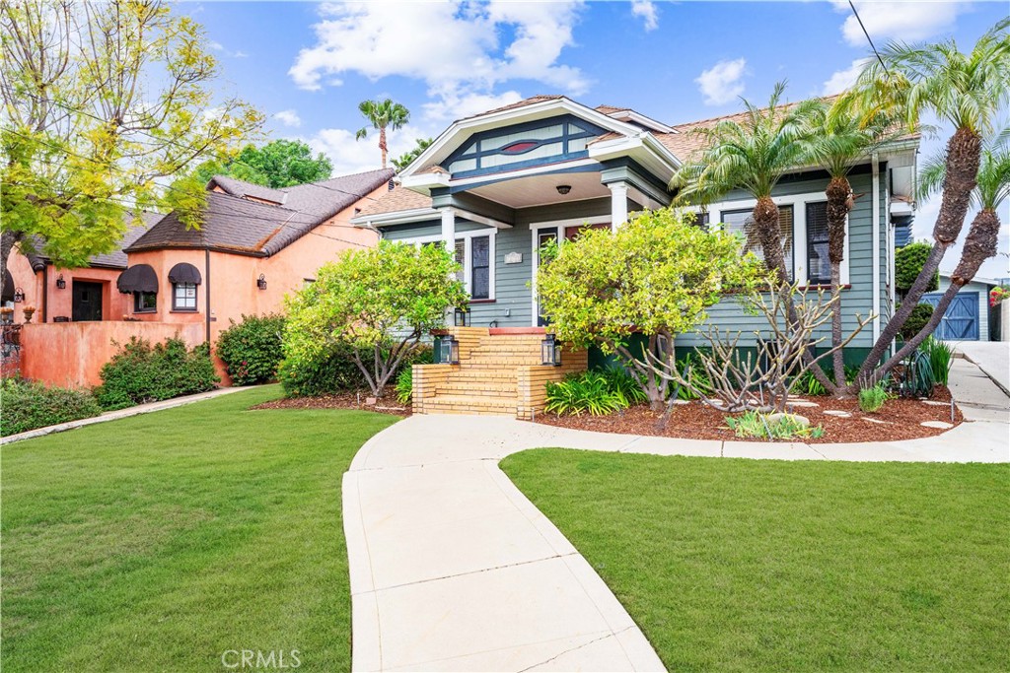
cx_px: 505
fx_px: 634
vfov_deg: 56.0
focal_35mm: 23
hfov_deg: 77.1
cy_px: 336
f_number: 9
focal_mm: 22.6
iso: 1000
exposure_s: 1/1000
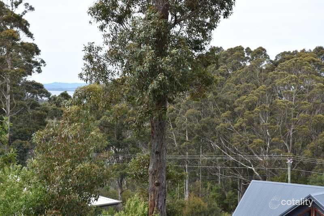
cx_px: 162
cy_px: 108
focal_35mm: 99
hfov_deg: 20.6
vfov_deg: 13.8
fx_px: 891
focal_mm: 66
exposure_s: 1/250
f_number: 10
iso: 320
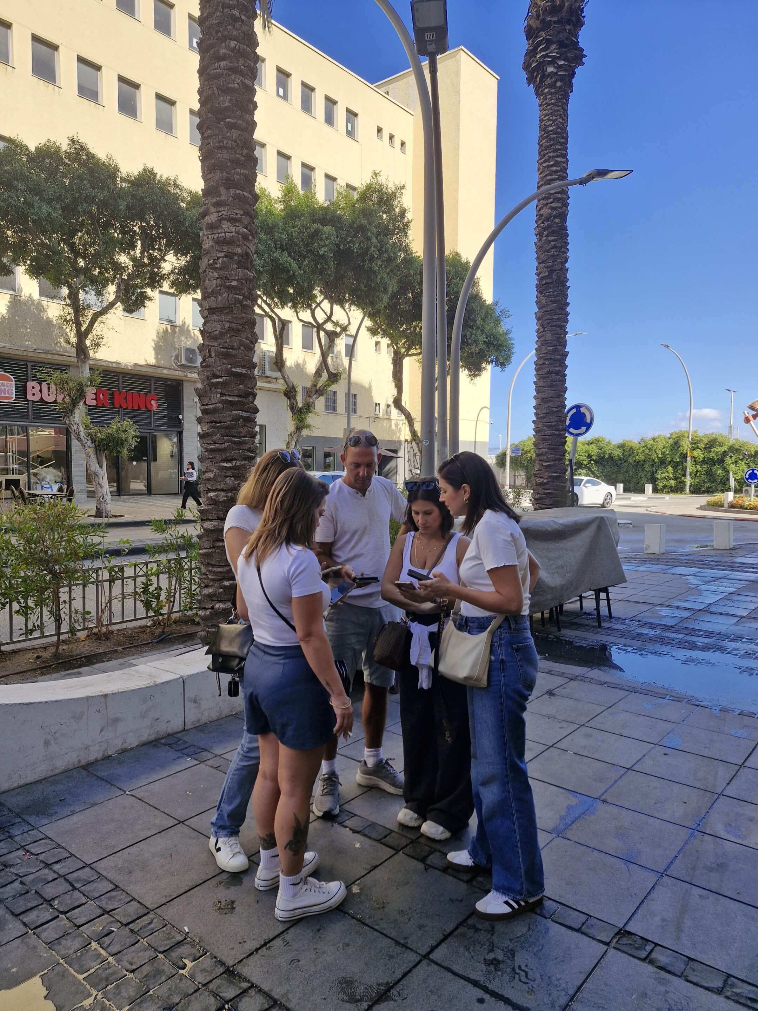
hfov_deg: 58.9
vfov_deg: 73.9
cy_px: 506
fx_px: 672
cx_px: 379
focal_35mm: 23
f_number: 1.8
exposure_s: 1/824
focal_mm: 5.54
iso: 50
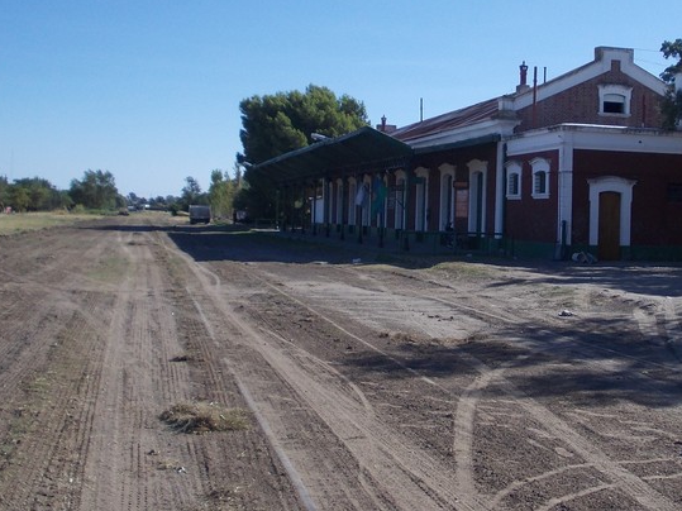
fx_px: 1064
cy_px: 226
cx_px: 450
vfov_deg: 27.0
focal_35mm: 54
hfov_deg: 35.2
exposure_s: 1/320
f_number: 6.2
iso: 80
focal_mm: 5.3
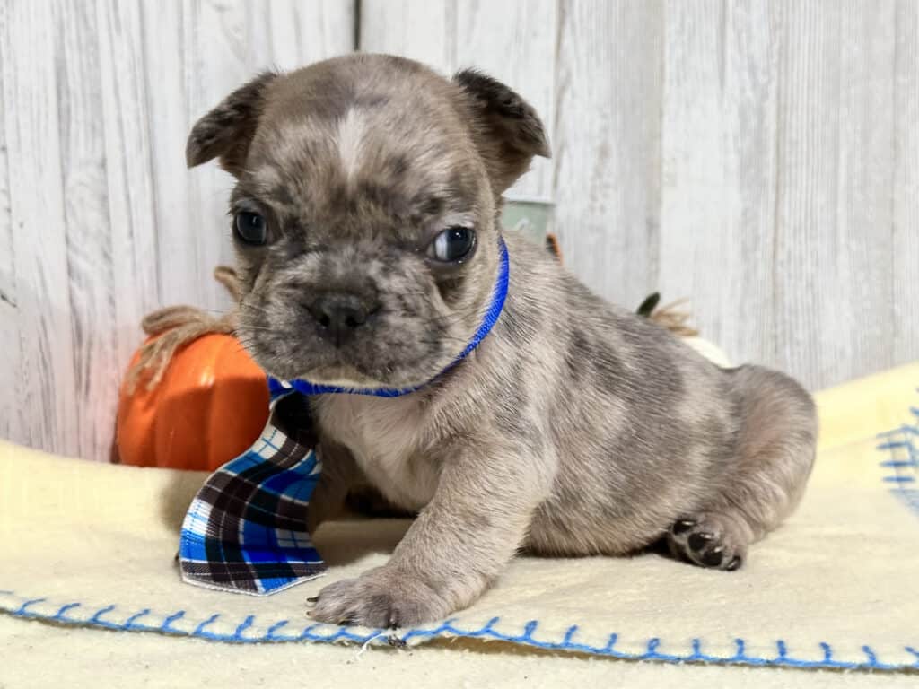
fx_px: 1274
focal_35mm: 48
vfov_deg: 30.3
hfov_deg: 39.7
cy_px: 344
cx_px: 460
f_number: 1.78
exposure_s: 1/40
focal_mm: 6.86
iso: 500
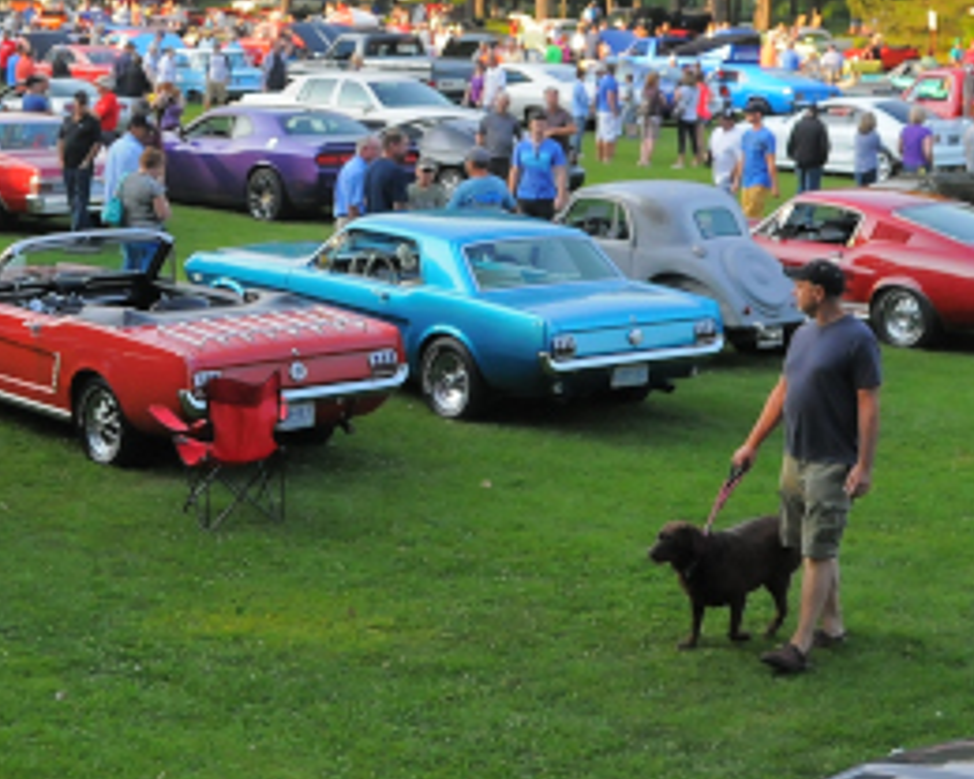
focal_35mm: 78
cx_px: 202
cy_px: 212
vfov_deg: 19.5
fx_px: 2248
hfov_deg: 24.1
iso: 800
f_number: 4
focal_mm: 18
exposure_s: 1/1000
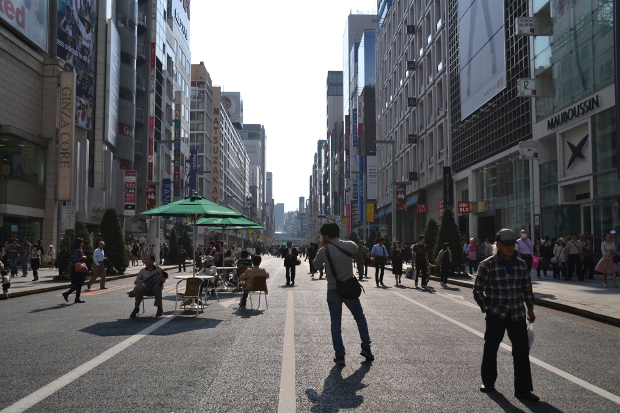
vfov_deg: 41.7
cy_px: 206
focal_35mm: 32
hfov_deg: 59.5
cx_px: 310
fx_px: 542
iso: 100
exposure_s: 1/1000
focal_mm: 21
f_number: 5.6
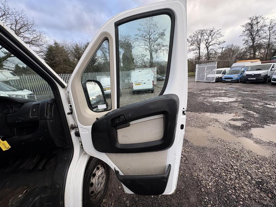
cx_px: 138
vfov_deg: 85.7
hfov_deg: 102.1
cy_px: 104
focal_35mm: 14
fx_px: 112
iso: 40
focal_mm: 2.22
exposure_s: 1/125
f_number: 2.2
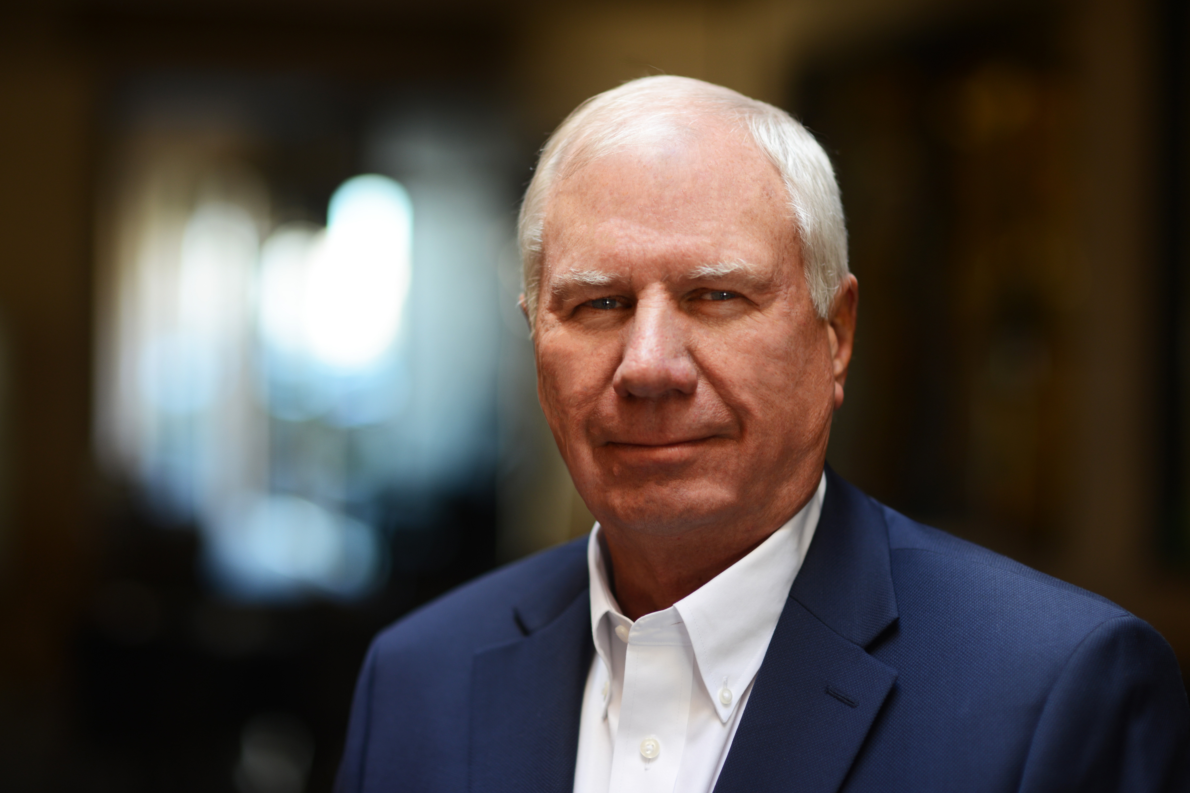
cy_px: 399
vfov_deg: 15.9
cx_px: 601
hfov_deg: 23.6
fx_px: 2842
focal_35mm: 86
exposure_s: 1/160
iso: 200
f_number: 1.8
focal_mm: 85
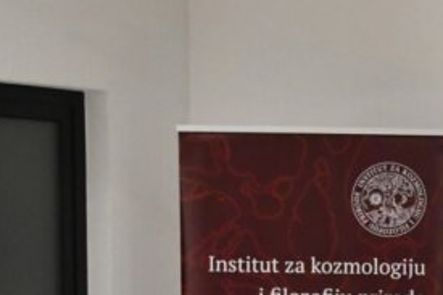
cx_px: 491
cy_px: 521
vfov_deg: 8.8
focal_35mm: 149
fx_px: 1832
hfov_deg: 13.5
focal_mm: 27
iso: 3200
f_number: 4
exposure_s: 1/80
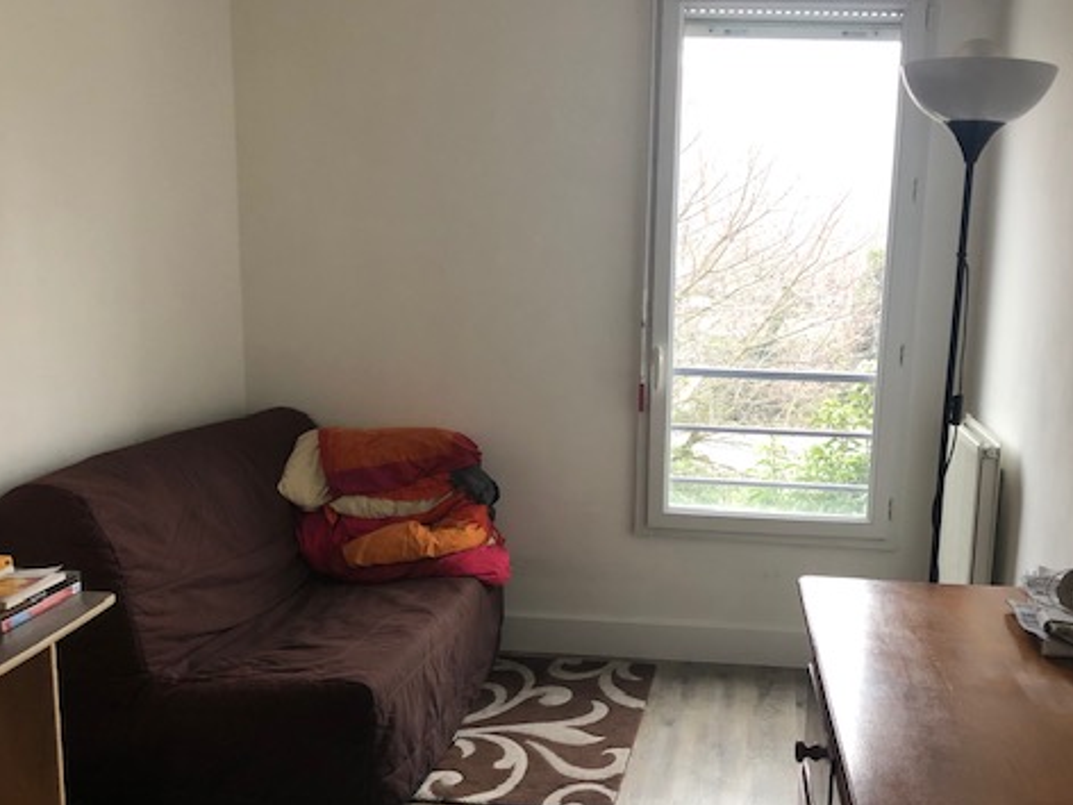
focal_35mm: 38
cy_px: 505
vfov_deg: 37.5
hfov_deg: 48.5
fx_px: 1178
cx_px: 673
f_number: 1.8
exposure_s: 1/17
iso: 80
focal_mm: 3.99
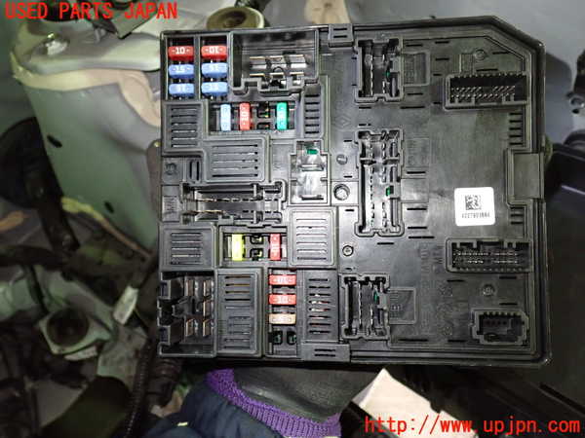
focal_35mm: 30
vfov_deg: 46.8
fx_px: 507
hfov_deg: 60.0
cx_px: 292
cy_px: 219
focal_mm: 5.4
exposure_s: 1/30
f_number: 2.3
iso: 640
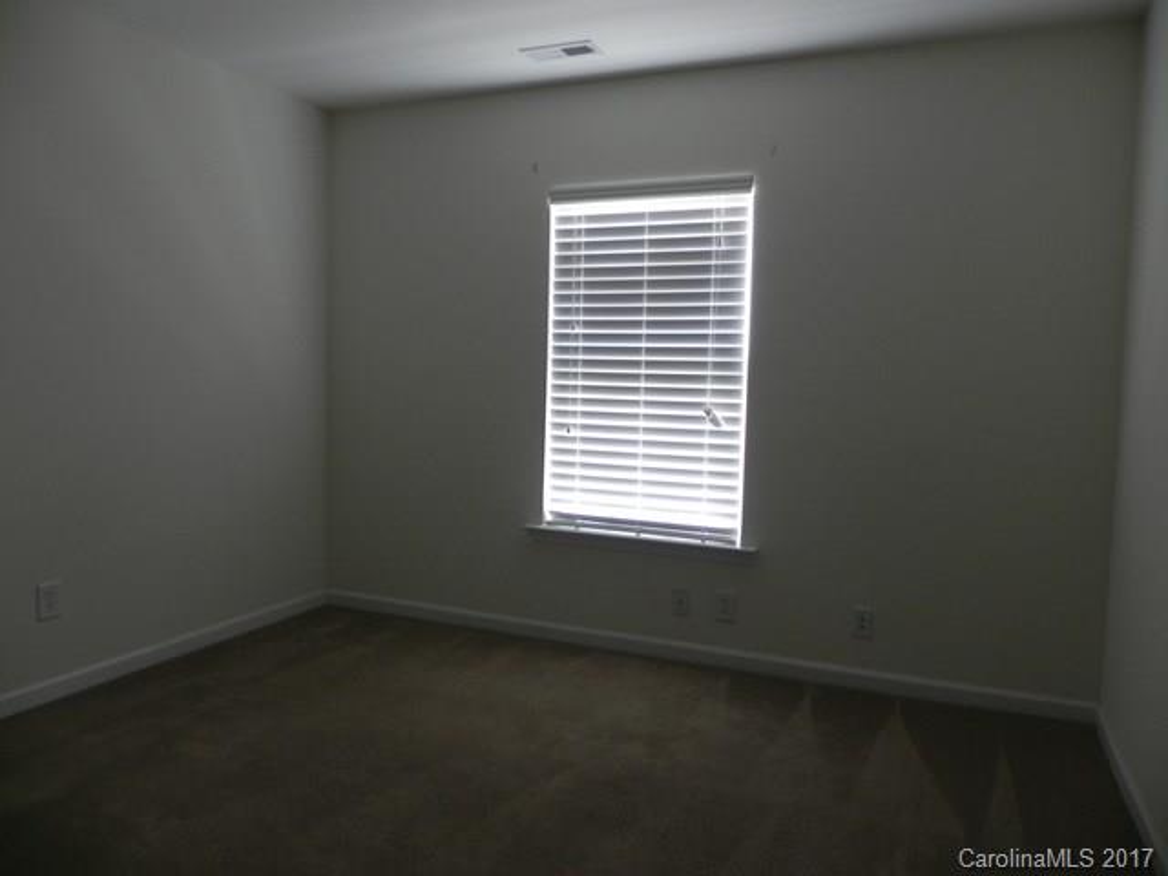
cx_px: 584
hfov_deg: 67.3
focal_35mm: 26
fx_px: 877
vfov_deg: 53.1
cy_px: 438
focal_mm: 4.6
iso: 175
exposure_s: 1/30
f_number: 2.8
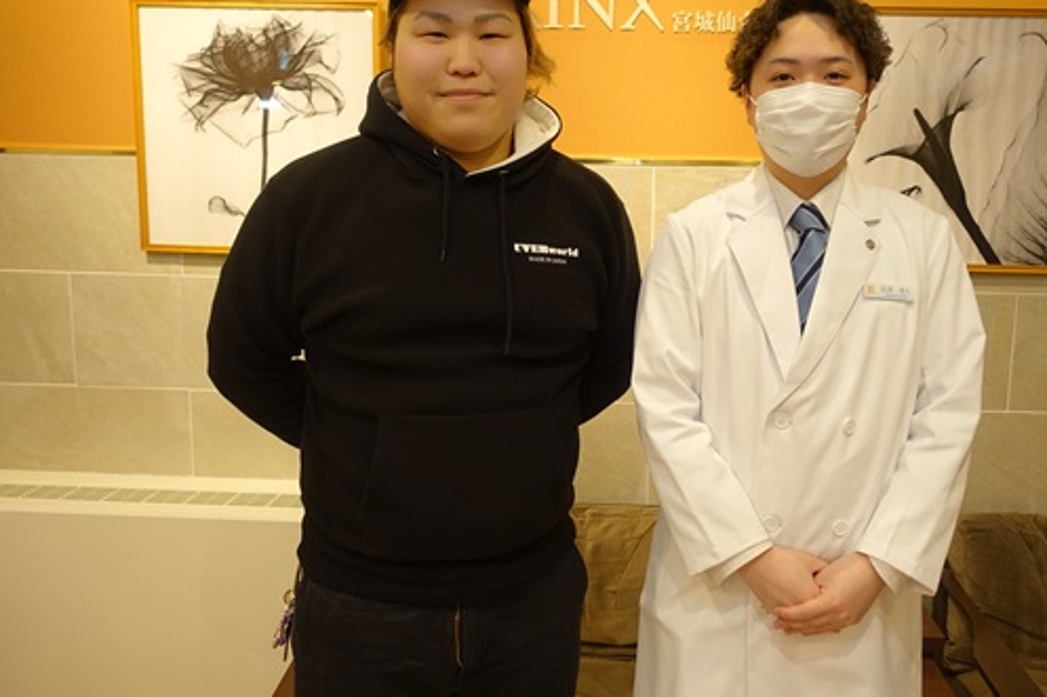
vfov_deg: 44.8
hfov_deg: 63.4
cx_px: 596
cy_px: 303
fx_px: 843
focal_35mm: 29
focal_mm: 8.8
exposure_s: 1/30
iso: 125
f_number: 1.8
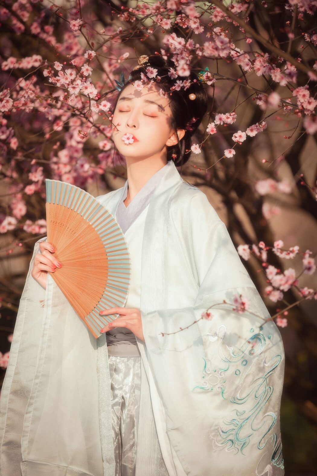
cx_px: 158
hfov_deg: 6.9
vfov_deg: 10.3
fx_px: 2628
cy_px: 238
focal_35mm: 199
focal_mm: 200
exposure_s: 1/2000
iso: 200
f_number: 2.8
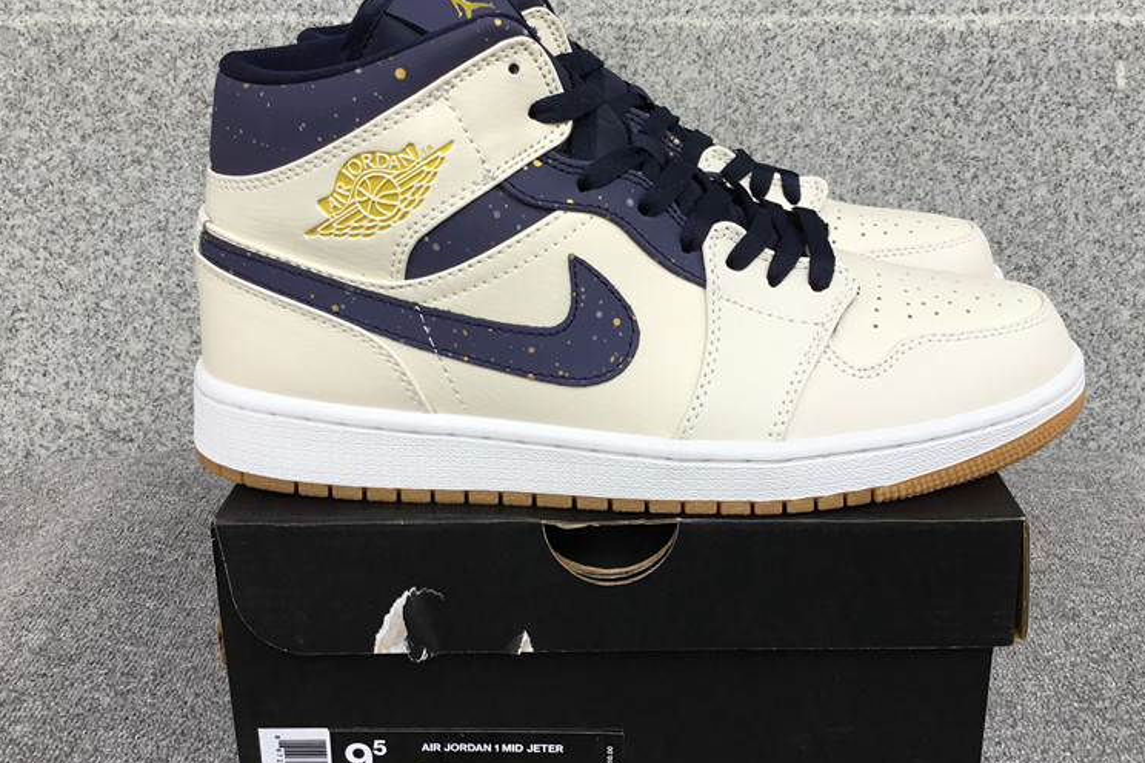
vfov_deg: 34.2
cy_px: 342
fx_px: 1240
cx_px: 614
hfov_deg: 49.5
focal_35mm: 39
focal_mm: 3.3
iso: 32
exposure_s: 1/100
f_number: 2.4
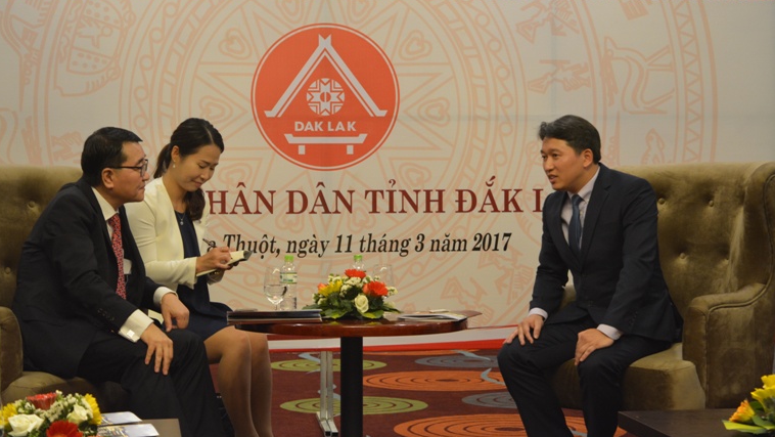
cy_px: 185
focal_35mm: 88
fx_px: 1799
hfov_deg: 24.3
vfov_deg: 13.8
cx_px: 383
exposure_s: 1/25
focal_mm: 55
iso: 1600
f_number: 5.6
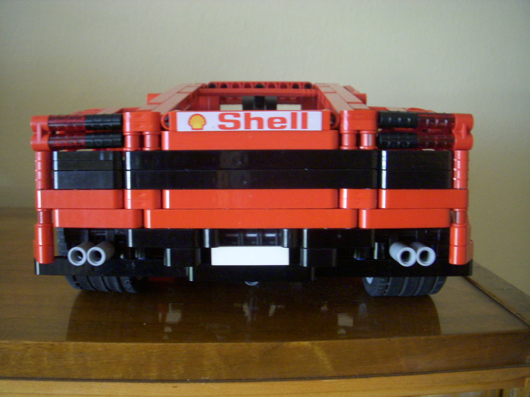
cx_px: 265
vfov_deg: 37.7
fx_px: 582
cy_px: 198
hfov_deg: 49.0
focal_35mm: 38
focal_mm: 6.3
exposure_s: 1/8
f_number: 3.3
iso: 400
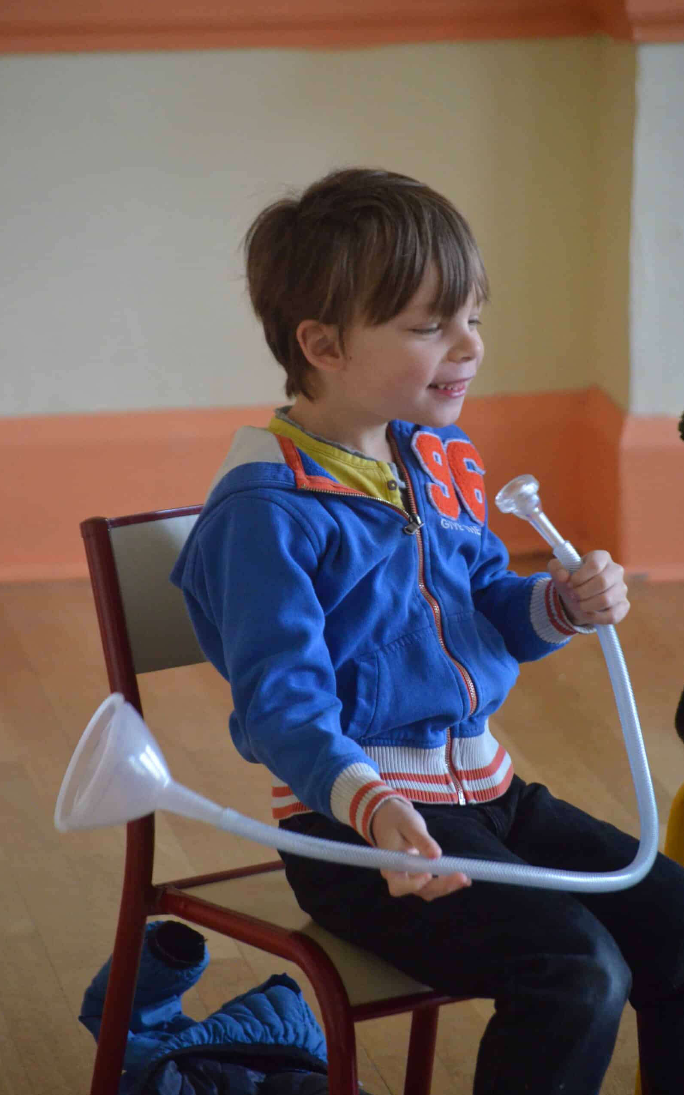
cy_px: 548
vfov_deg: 13.7
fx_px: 4563
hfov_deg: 8.6
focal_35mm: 153
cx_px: 347
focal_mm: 100
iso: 4000
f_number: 4.5
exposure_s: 1/160
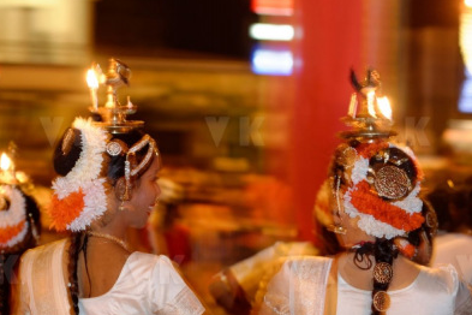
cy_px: 297
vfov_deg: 8.5
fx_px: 2098
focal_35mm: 160
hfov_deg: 12.8
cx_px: 235
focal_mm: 70
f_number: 3.5
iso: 400
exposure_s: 1/3
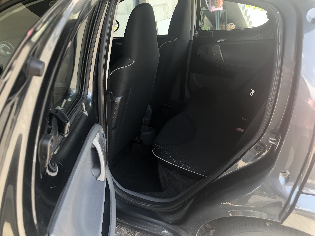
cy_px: 118
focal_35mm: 28
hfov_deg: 63.4
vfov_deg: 49.7
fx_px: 255
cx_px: 158
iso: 40
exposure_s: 1/120
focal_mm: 3.99
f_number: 1.8
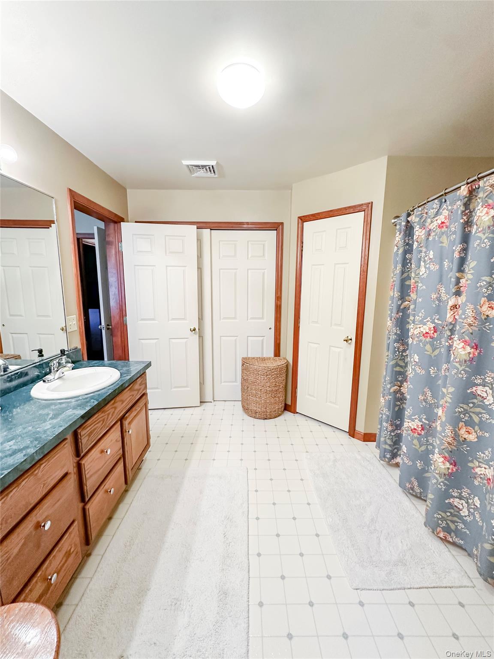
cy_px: 330
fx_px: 266
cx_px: 247
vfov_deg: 102.1
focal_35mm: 14
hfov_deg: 85.7
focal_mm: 2.22
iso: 160
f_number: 2.2
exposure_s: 1/60
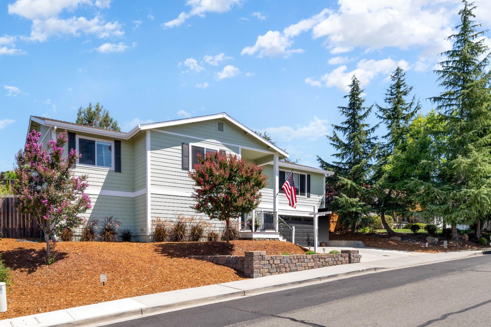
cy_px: 164
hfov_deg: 73.7
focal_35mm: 24
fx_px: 327
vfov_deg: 53.1
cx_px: 246
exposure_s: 1/40
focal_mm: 16
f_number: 9
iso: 250
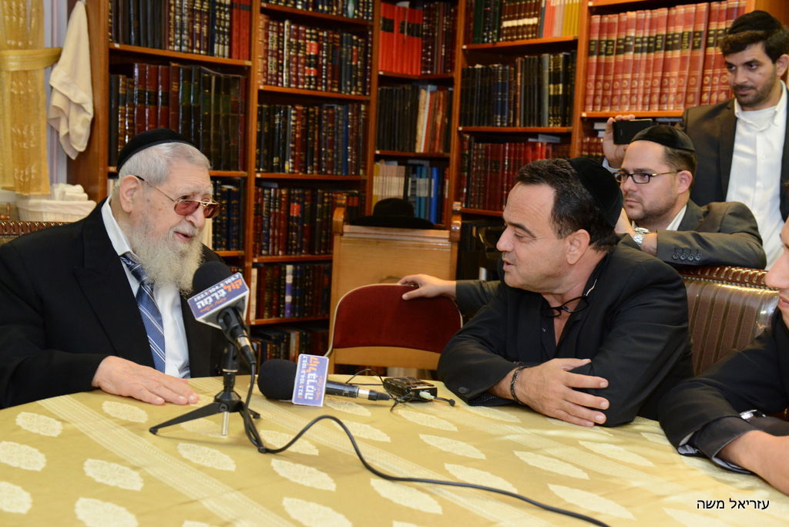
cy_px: 264
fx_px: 965
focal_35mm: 44
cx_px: 394
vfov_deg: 30.6
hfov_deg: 44.5
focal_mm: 44
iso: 3200
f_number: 5.6
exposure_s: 1/80
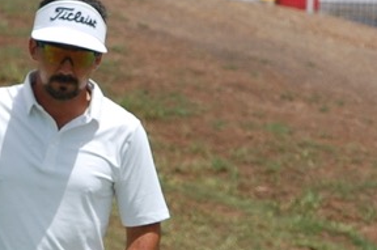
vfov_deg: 1.7
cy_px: 291
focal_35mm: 814
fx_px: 8510
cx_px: 8
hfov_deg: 2.5
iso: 200
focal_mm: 122
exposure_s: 1/640
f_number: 7.1
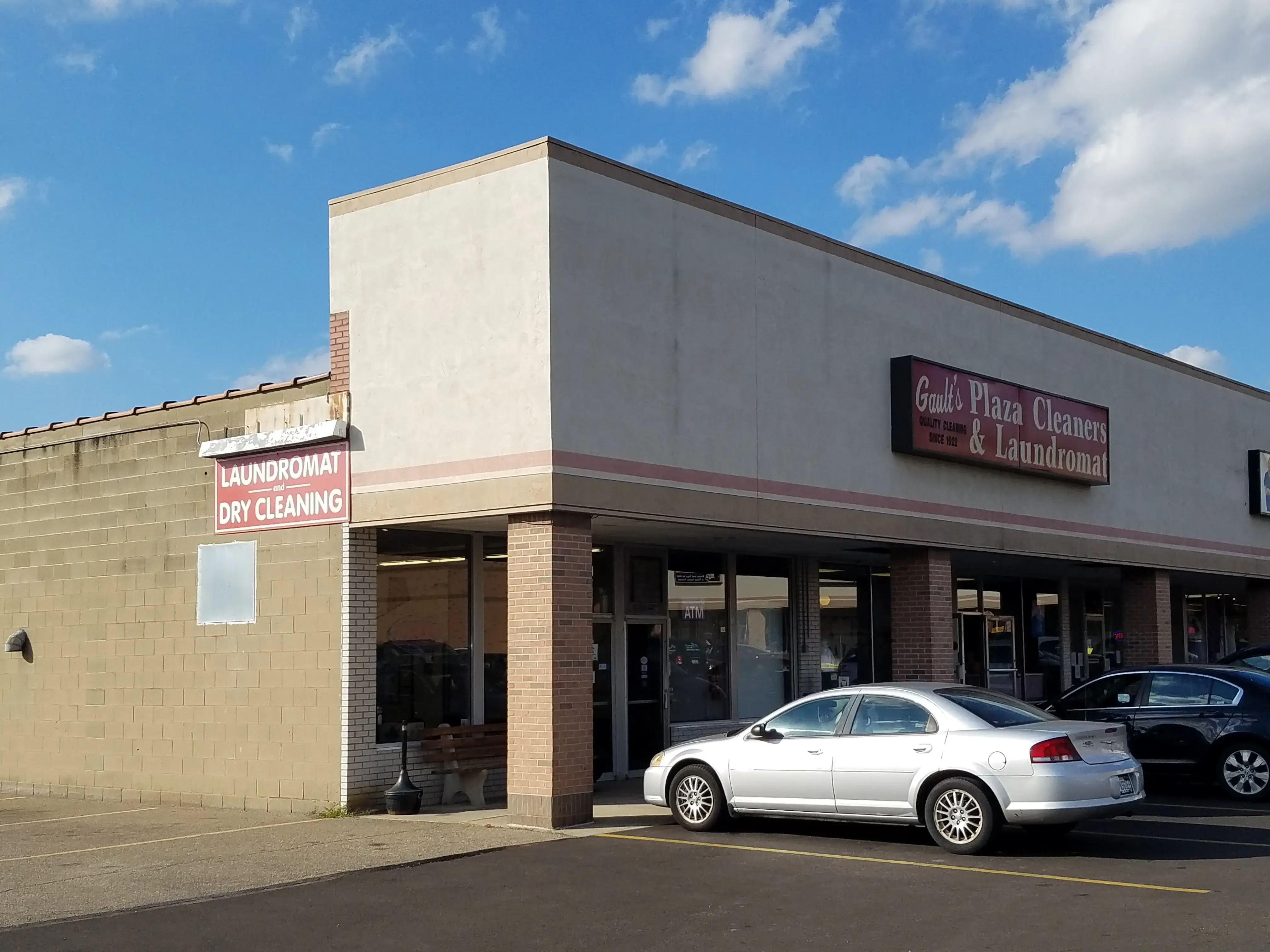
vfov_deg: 53.1
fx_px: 954
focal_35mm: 26
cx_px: 635
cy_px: 476
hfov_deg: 67.3
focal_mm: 4.2
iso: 50
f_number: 1.7
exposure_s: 1/3200
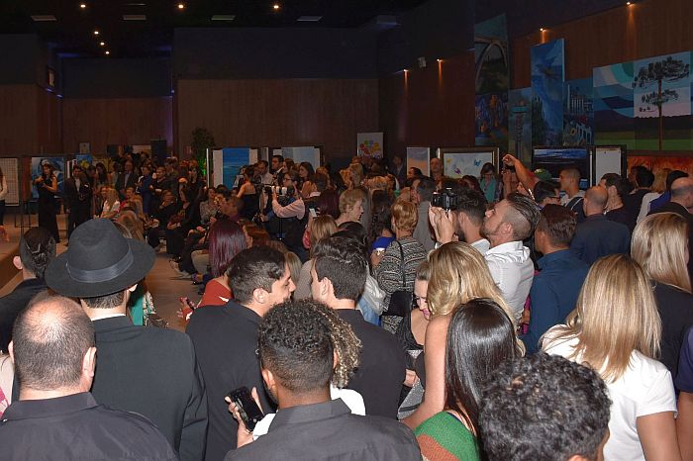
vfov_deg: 43.6
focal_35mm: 30
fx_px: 577
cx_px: 346
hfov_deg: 62.0
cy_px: 230
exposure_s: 1/60
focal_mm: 20
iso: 500
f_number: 6.3
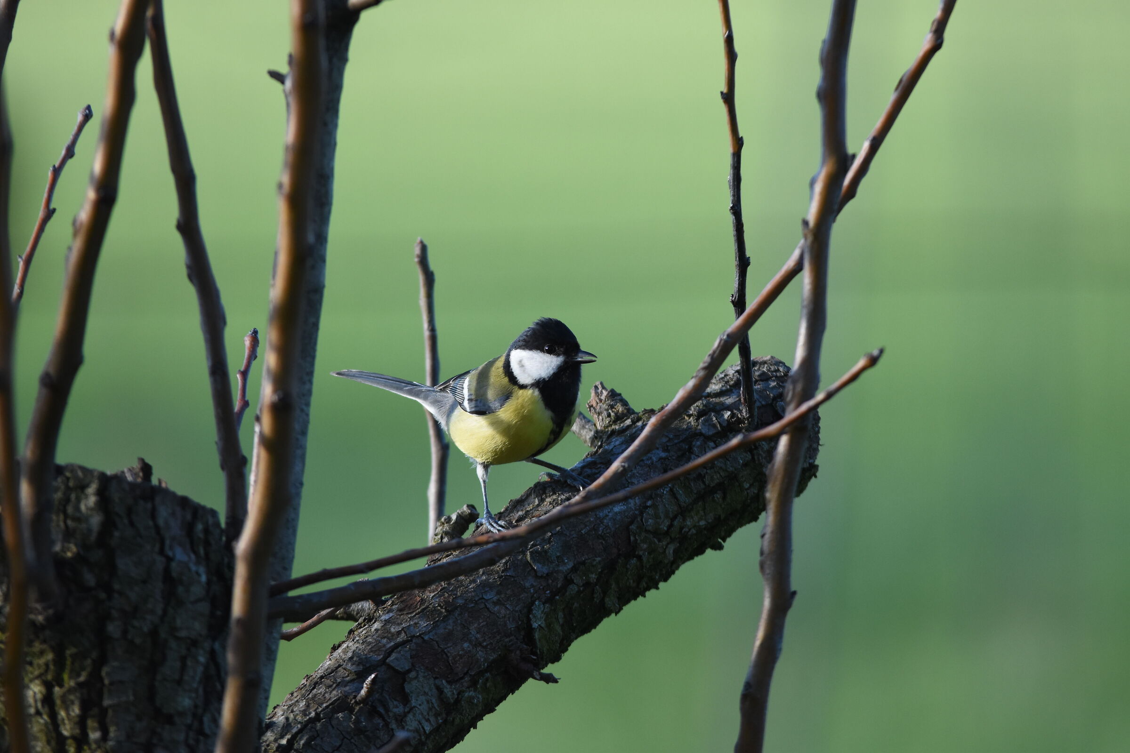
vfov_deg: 1.8
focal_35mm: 750
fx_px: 23540
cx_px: 565
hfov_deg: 2.7
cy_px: 376
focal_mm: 500
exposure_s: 1/800
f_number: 6.3
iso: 800
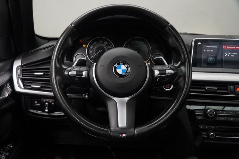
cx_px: 120
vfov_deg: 35.5
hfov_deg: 51.3
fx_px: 249
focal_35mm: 38
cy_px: 80
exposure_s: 1/20
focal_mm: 25
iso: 800
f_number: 5.6
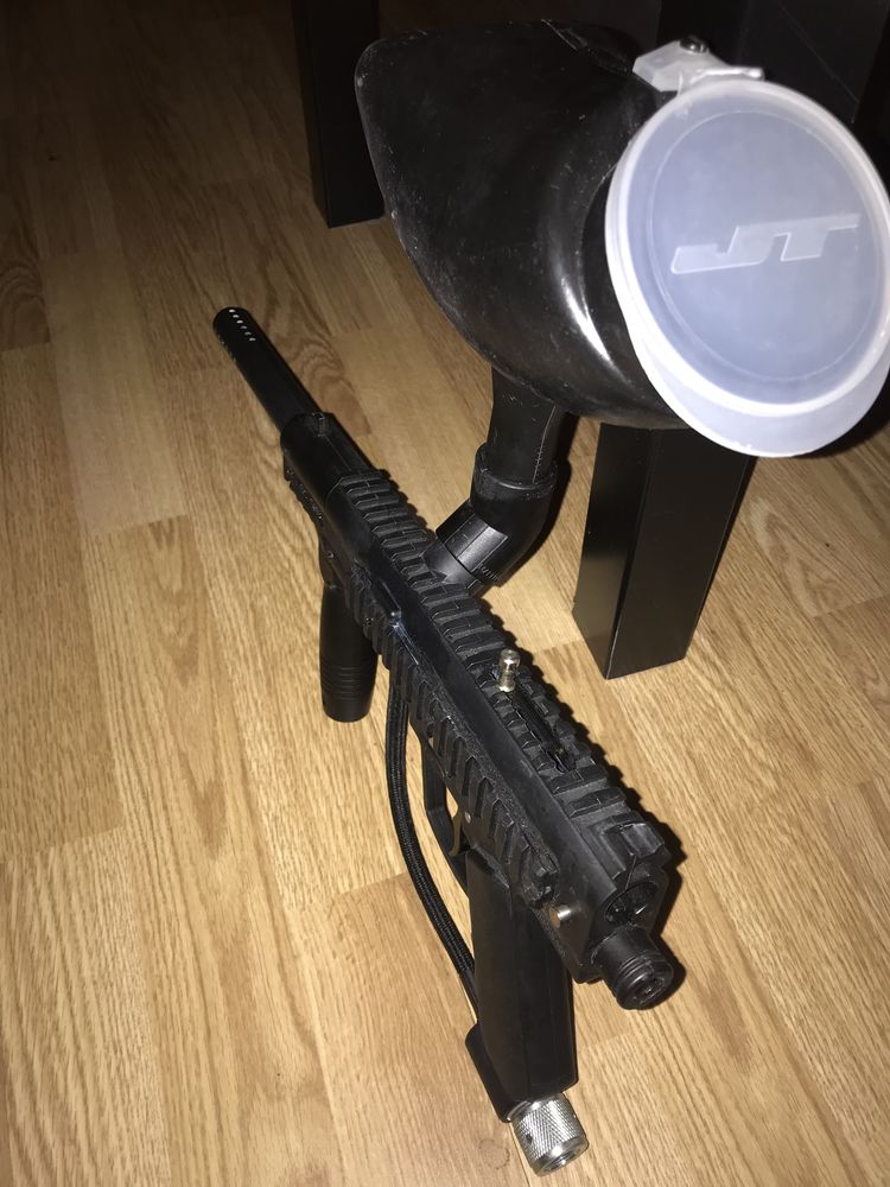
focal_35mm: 28
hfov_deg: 49.7
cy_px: 594
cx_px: 445
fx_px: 960
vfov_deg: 63.4
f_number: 1.8
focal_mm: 3.99
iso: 20
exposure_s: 1/20
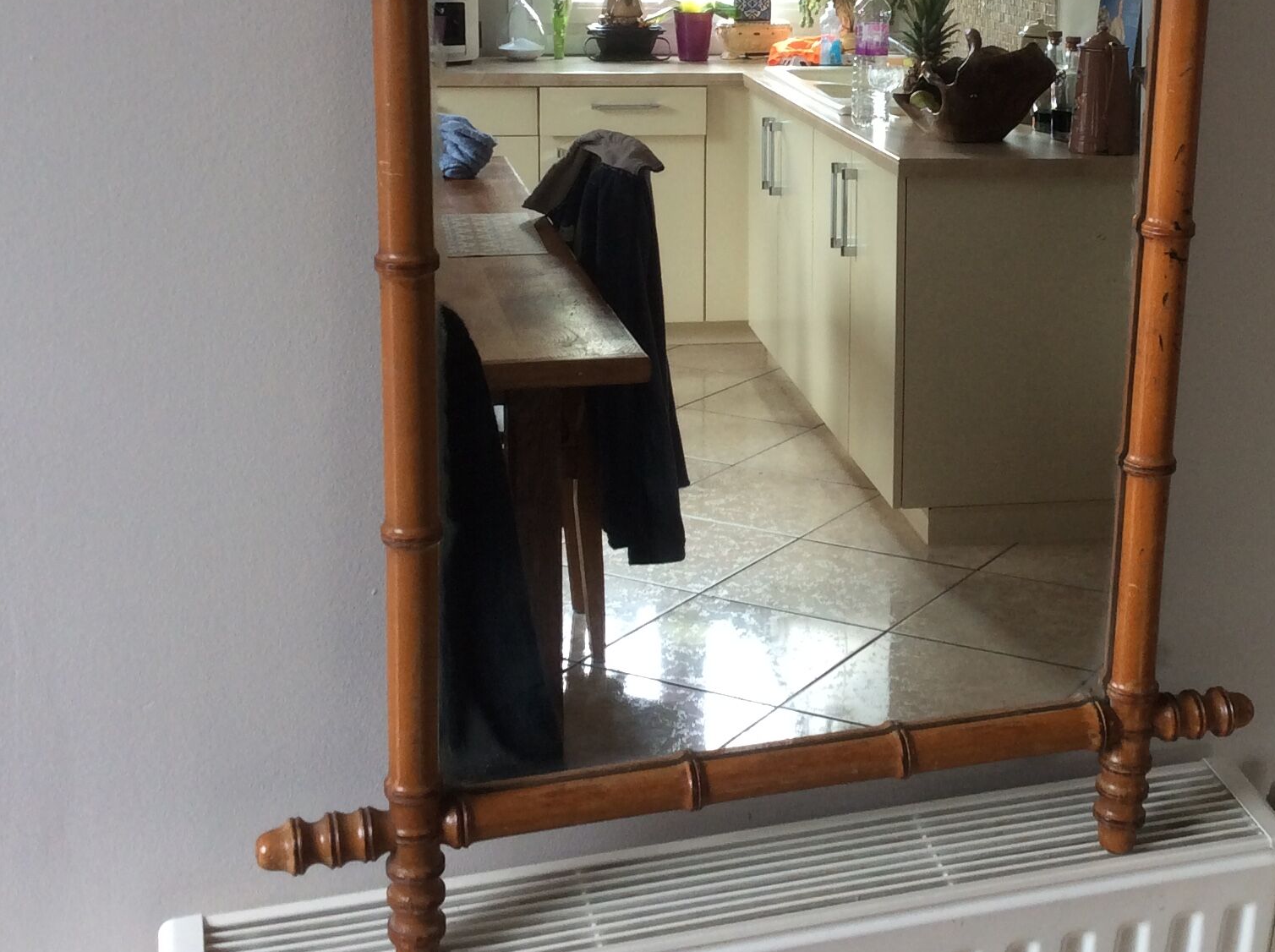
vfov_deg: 26.1
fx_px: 2023
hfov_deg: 34.6
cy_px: 213
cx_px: 878
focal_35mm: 55
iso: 50
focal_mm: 3.3
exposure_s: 1/25
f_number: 2.4
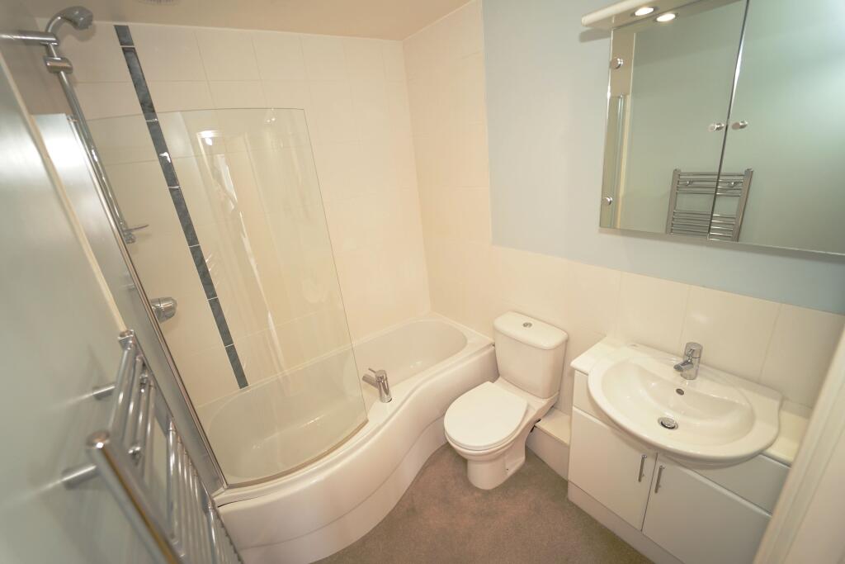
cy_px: 282
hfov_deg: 104.2
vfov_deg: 81.2
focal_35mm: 14
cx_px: 422
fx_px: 329
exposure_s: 1/60
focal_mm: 14
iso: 800
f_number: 2.8
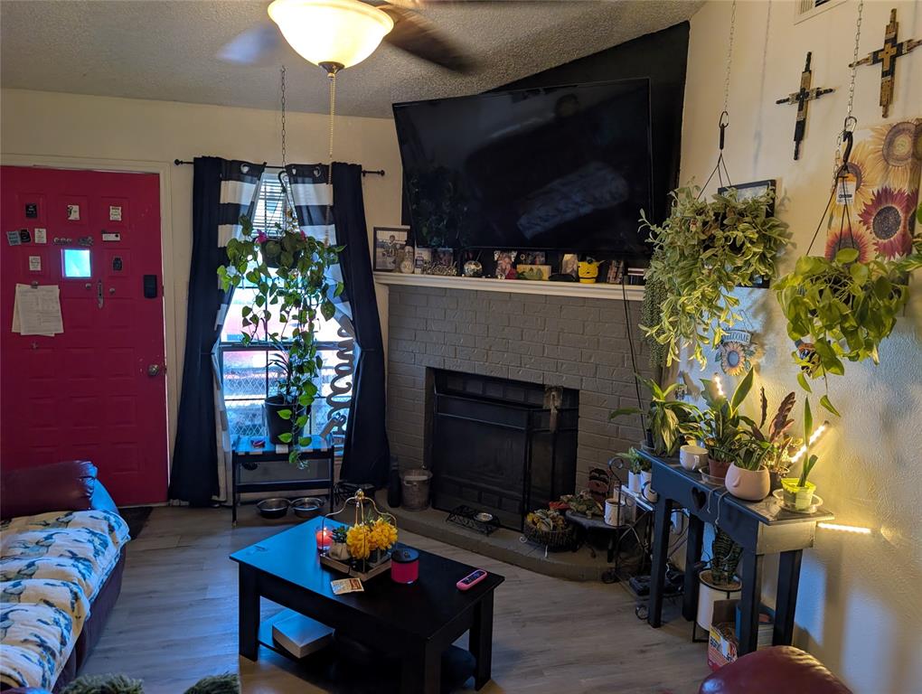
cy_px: 347
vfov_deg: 56.9
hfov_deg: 71.5
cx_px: 461
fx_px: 640
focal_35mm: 24
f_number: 1.68
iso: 55
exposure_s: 1/32
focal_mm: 6.9
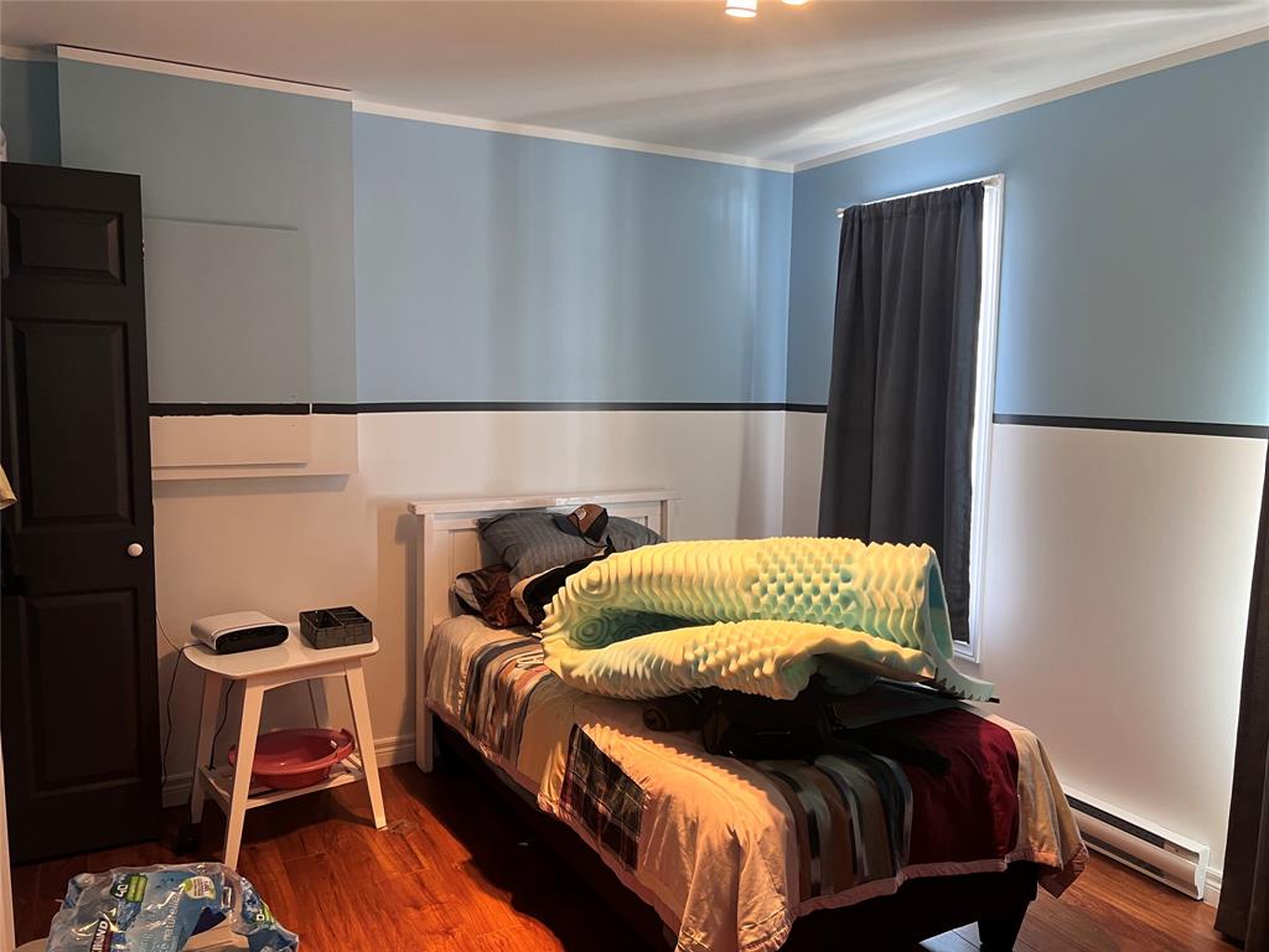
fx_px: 953
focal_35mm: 26
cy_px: 476
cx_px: 634
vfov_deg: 53.1
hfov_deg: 67.3
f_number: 1.5
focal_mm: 5.7
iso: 160
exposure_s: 1/60
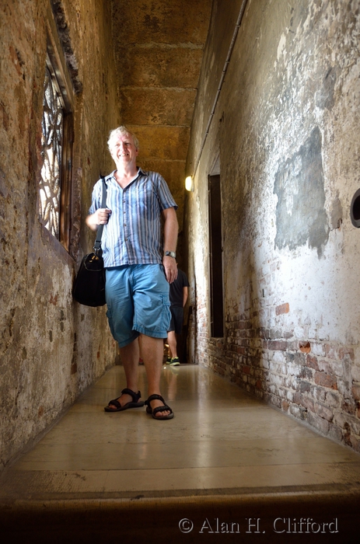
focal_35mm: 30
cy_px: 272
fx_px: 452
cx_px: 180
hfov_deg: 43.4
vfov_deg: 62.1
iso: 800
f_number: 3.5
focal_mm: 20
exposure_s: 1/30
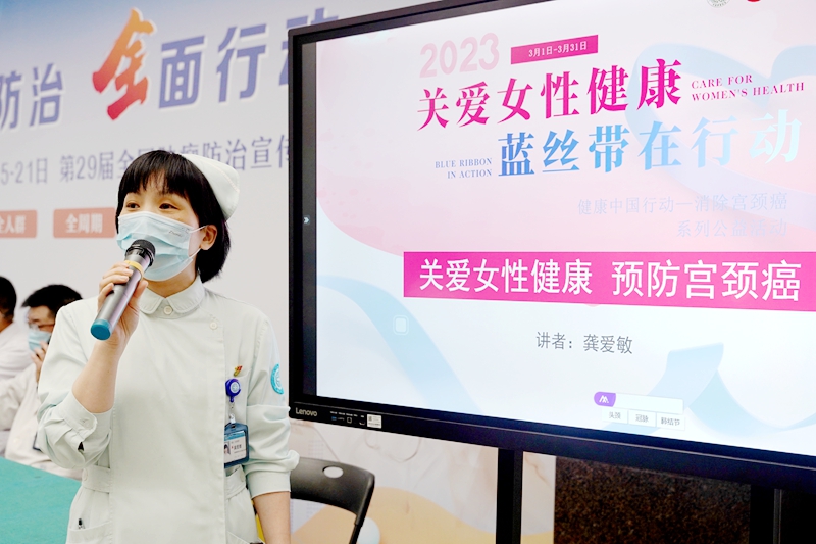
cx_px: 408
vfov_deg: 33.6
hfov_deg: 48.8
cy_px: 272
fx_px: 900
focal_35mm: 40
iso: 1000
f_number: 4
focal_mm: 39.7
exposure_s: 1/160
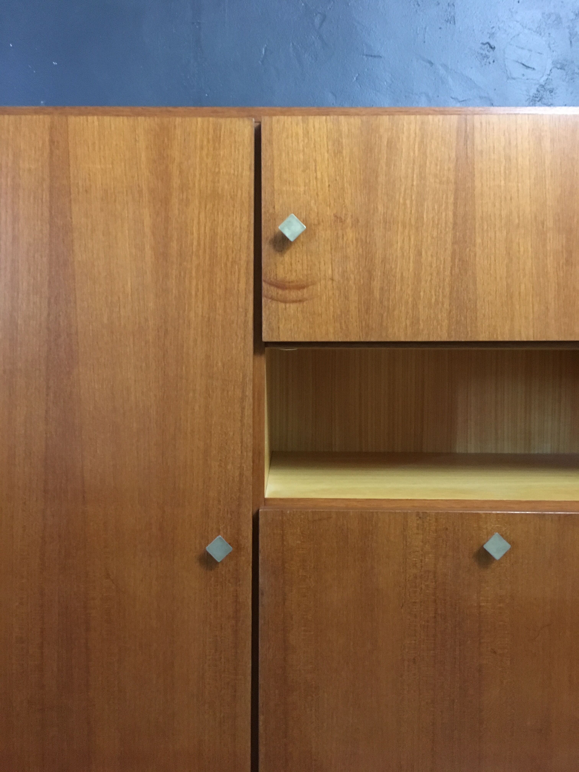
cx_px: 290
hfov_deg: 48.2
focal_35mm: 29
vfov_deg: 61.7
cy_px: 386
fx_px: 647
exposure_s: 1/17
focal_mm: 4.15
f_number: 2.2
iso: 400
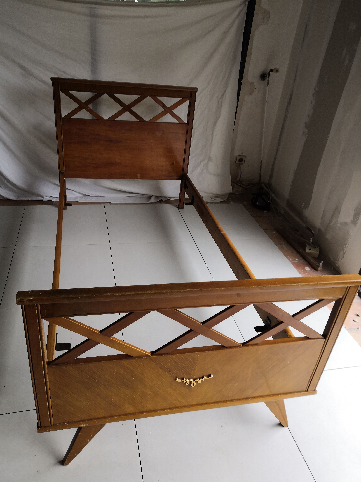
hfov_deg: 51.4
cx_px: 180
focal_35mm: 27
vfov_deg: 65.3
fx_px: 375
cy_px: 241
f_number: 1.8
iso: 100
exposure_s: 1/60
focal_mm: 3.95
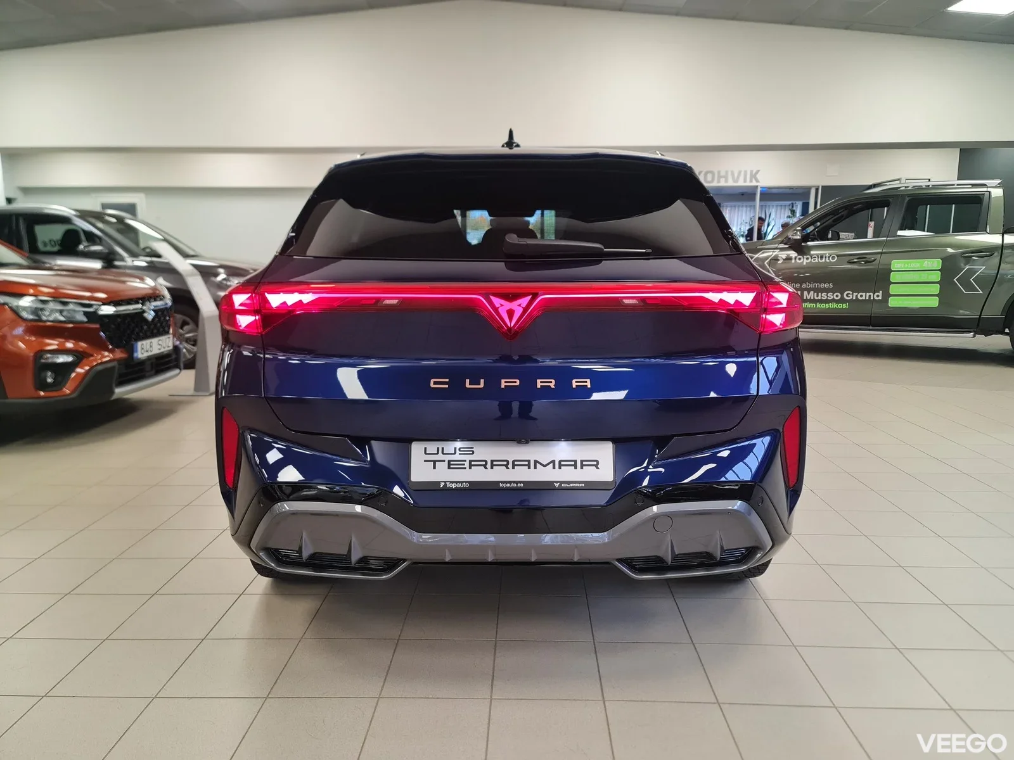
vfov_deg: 54.9
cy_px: 380
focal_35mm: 25
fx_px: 732
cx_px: 507
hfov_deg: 69.4
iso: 200
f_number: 1.8
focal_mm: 7
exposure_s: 1/100
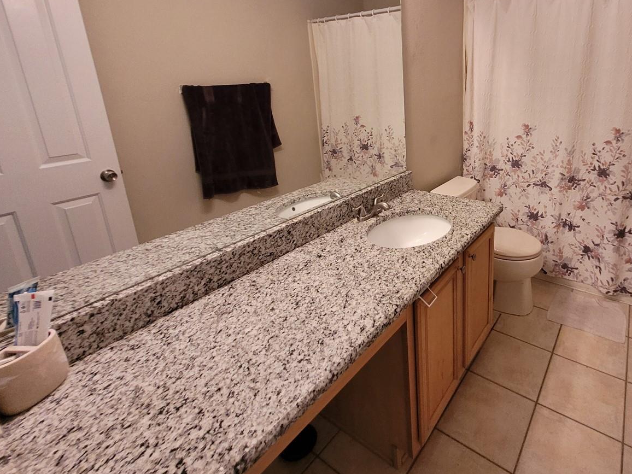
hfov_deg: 84.6
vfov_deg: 70.0
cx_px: 424
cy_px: 166
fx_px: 329
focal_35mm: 18
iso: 320
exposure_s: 1/40
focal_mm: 1.74
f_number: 2.2
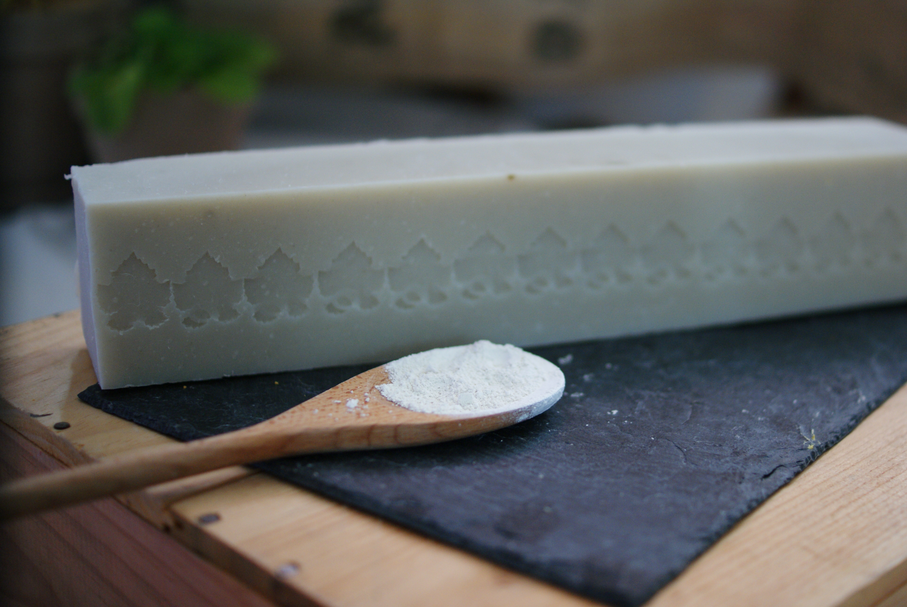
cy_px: 304
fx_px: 1324
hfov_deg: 37.8
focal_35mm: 52
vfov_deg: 25.8
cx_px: 454
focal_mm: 35
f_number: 2
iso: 400
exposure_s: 1/15
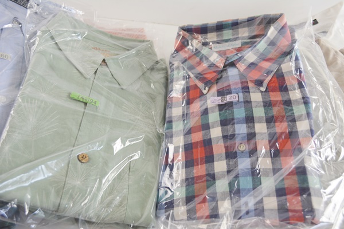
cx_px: 172
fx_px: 373
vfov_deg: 34.2
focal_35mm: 39
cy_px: 114
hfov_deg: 49.6
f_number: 4.5
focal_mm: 26
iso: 400
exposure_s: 1/80
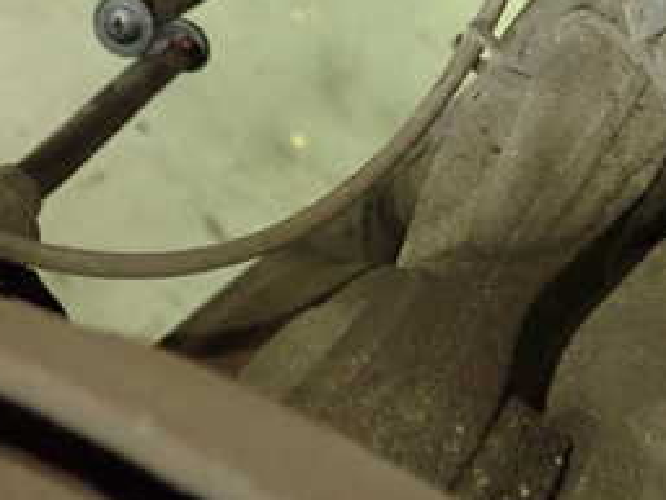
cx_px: 612
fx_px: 1347
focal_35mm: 70
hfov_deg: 26.7
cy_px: -47
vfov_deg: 20.1
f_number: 2.3
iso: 800
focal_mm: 5.5
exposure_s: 1/50
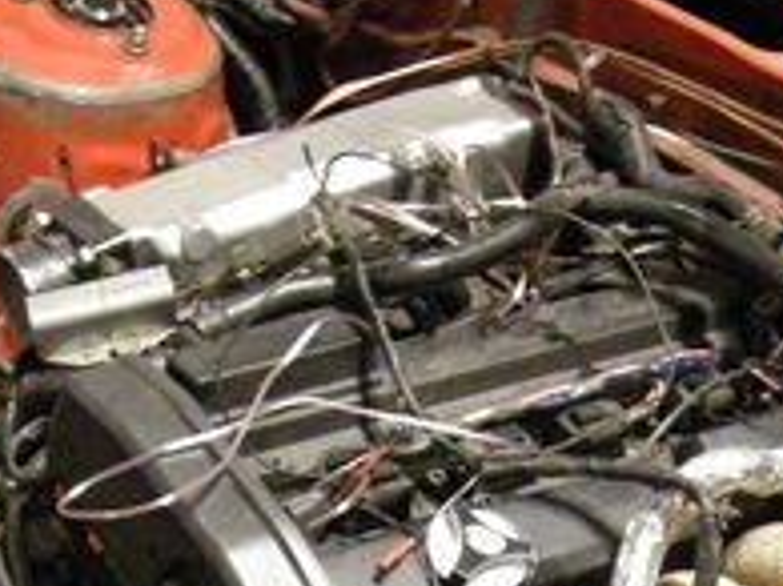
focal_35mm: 115
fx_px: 2600
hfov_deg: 17.1
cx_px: 329
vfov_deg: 12.6
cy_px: 650
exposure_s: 1/14.8
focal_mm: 5.7
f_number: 2.8
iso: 400
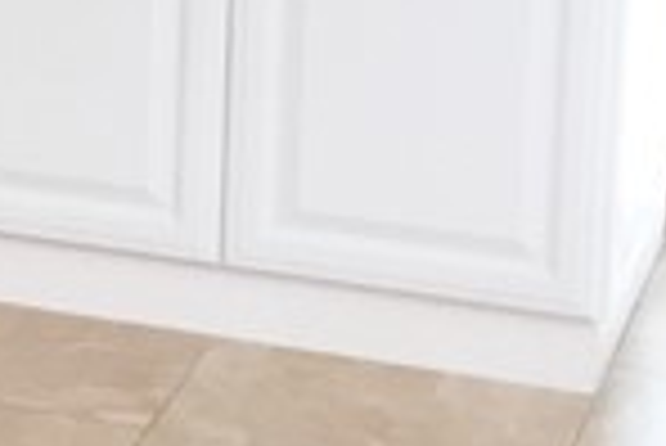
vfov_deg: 6.5
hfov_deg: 9.2
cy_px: -369
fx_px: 3852
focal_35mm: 208
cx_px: -752
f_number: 2.2
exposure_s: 1/40
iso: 32
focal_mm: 4.15
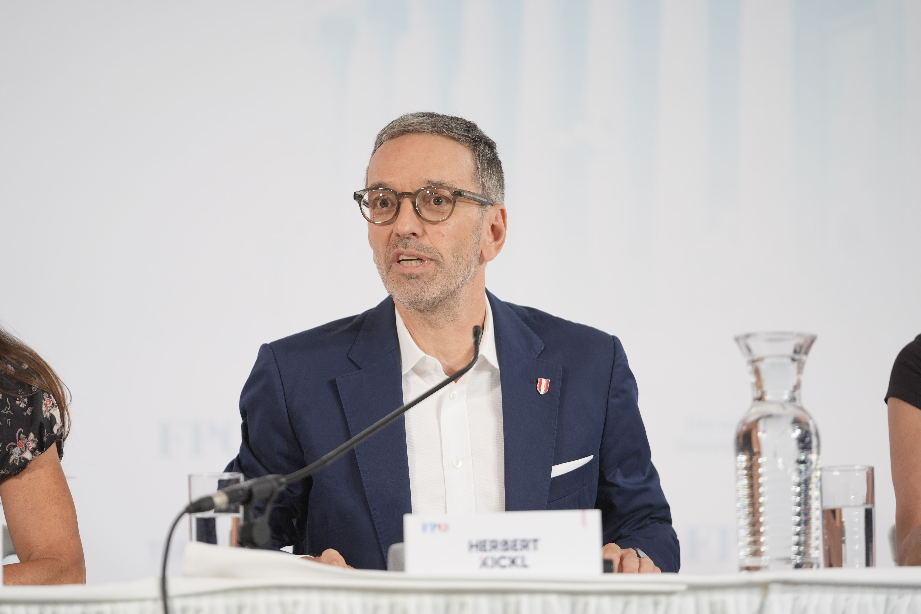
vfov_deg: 6.9
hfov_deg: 10.3
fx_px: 5116
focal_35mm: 200
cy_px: 307
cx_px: 460
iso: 800
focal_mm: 200
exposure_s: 1/640
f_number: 2.8
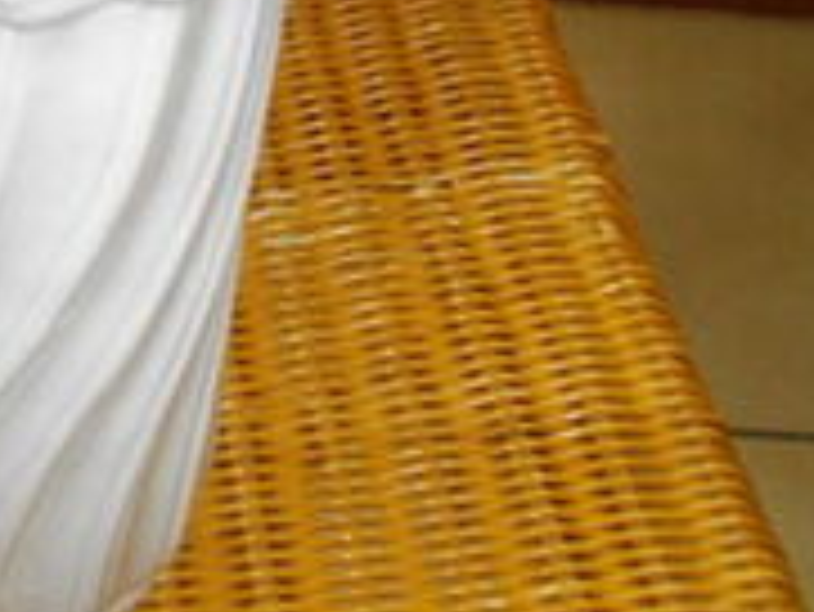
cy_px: 162
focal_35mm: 85
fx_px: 2000
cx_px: -9
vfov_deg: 17.3
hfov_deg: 22.1
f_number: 2.9
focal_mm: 5.7
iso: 200
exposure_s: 1/50
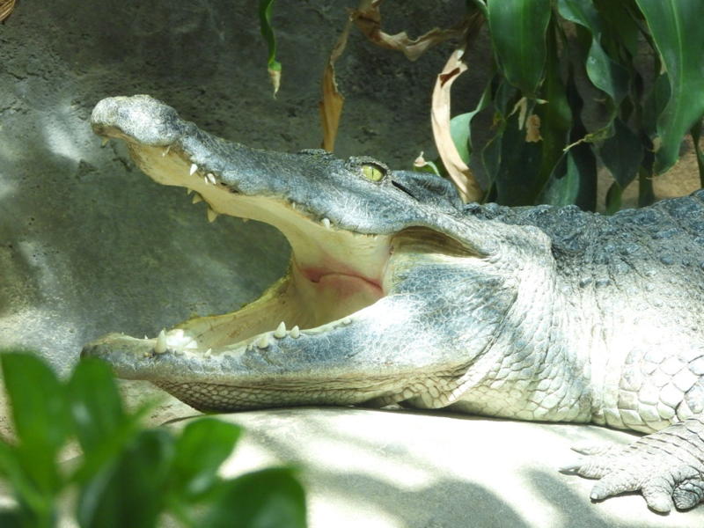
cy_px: 264
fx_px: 6508
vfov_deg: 4.6
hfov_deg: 6.2
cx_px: 352
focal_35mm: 320
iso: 400
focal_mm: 57.5
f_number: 4.5
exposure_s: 1/100
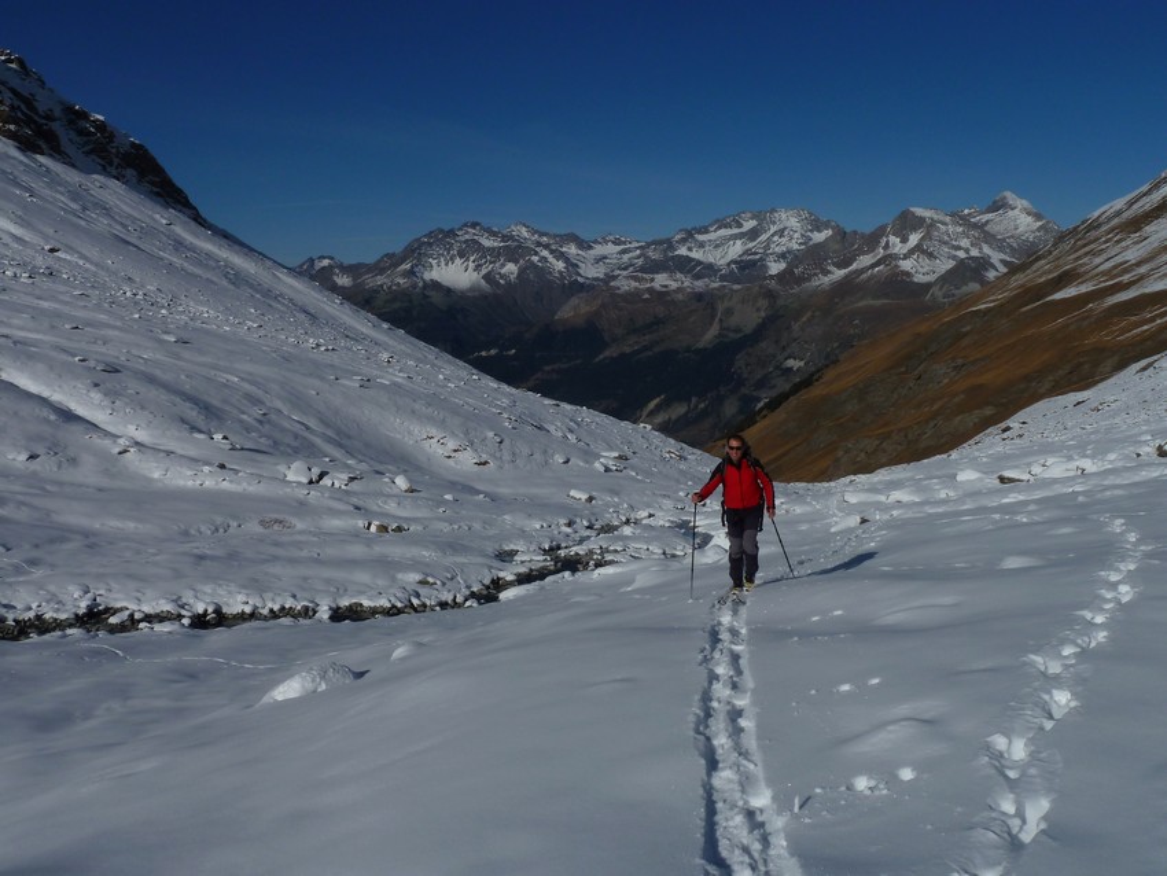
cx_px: 584
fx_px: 1180
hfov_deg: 52.6
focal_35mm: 35
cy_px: 438
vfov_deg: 40.7
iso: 80
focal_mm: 5.7
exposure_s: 1/1600
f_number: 6.3
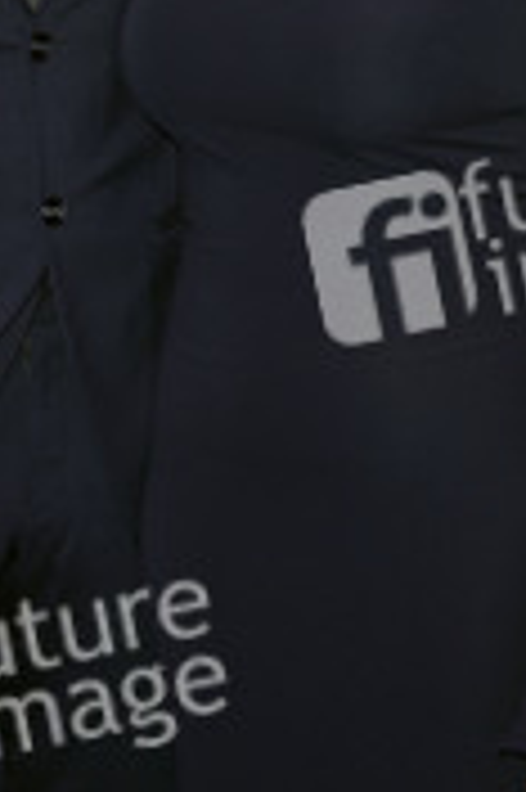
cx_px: 126
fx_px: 3887
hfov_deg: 7.7
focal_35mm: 177
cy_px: 14
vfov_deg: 11.5
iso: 500
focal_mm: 78
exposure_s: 1/250
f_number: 5.6
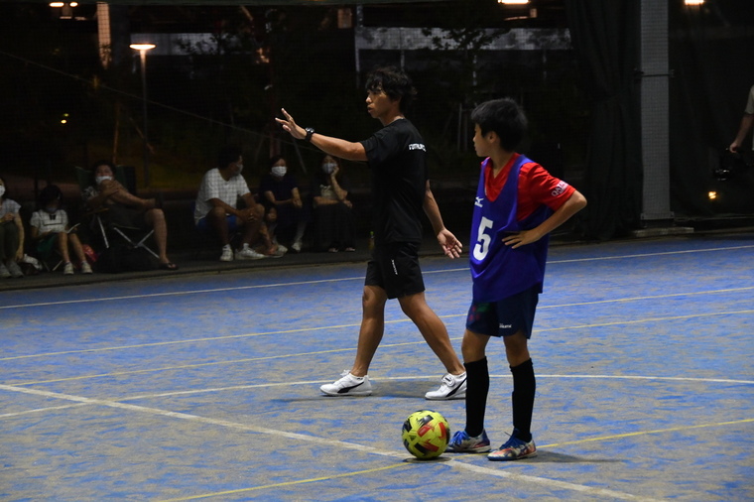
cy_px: 251
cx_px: 377
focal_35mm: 120
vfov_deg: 11.4
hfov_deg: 17.1
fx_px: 2512
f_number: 5
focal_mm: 80
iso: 5000
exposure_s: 1/200
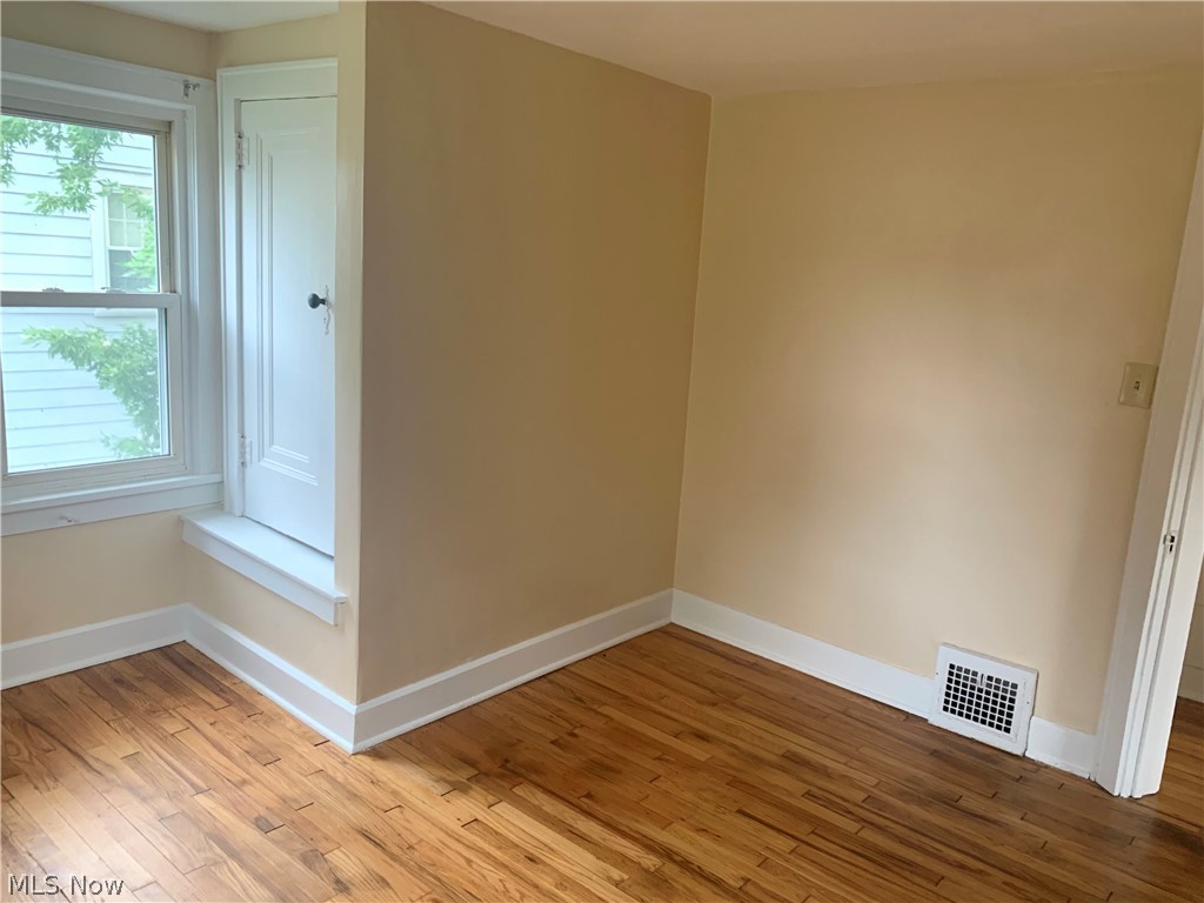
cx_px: 602
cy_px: 452
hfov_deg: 67.3
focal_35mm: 26
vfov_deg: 53.1
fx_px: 904
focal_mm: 4.25
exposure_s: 1/60
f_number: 1.8
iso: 160
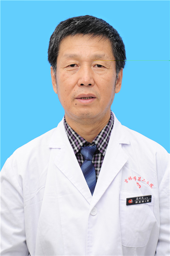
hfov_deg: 16.1
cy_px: 128
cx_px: 85
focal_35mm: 85
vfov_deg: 23.9
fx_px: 603
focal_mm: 85
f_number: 5
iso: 500
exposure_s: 1/100
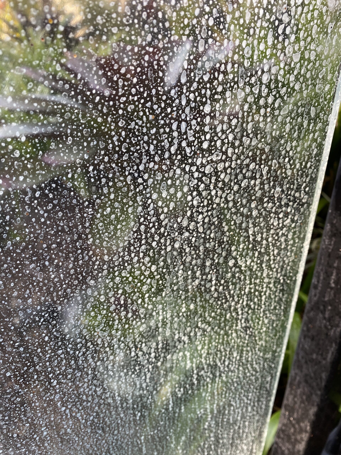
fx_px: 341
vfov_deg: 67.3
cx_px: 170
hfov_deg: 53.1
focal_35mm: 26
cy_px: 228
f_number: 1.8
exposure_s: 1/122
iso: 64
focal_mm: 4.25
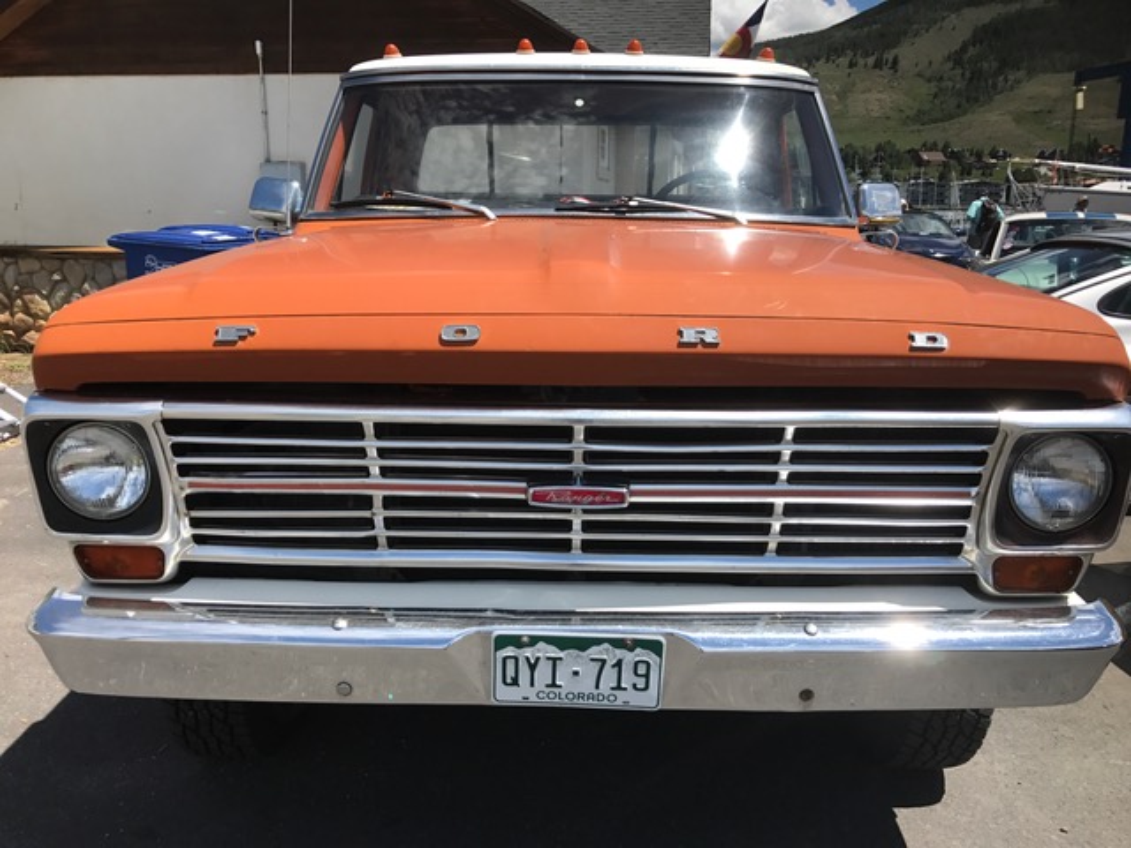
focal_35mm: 28
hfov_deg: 63.4
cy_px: 424
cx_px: 566
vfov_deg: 49.7
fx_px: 915
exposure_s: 1/2037
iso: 20
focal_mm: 3.99
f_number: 1.8
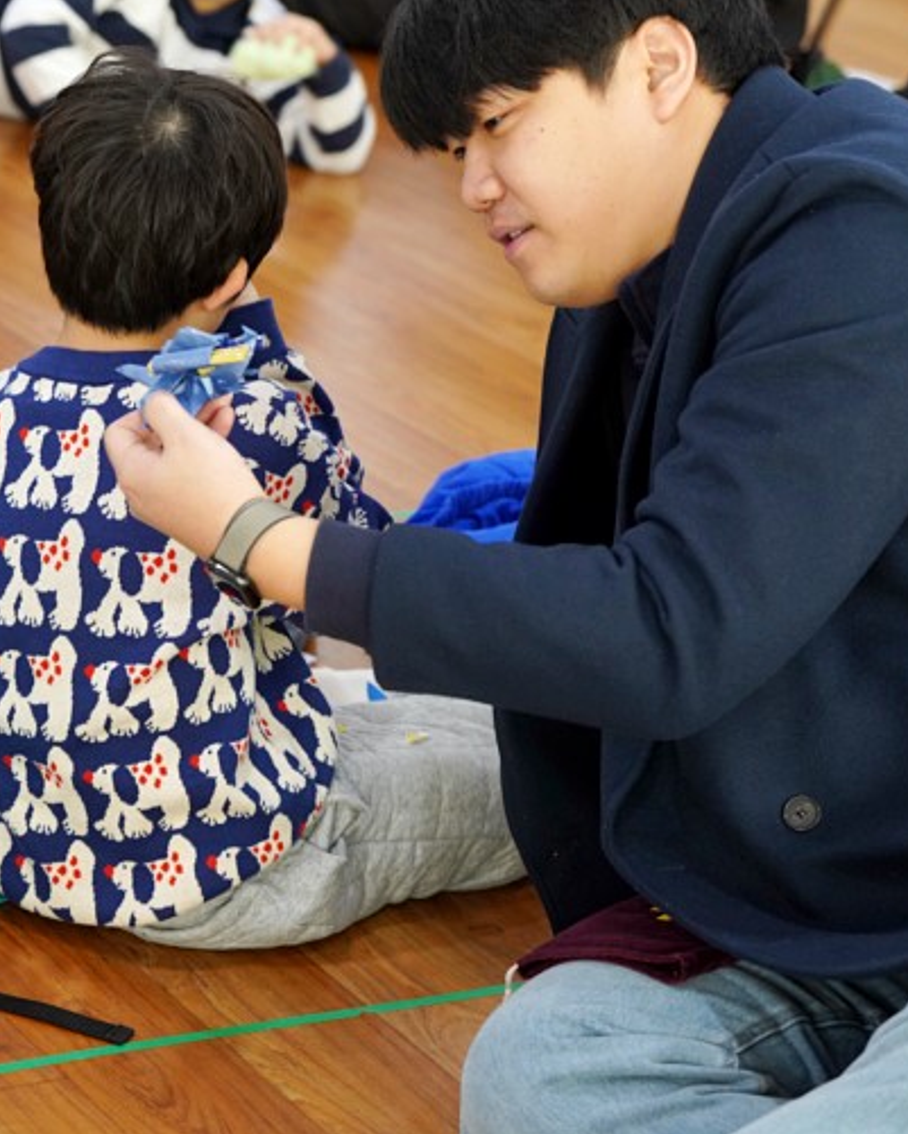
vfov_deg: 16.3
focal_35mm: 118
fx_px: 3963
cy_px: 457
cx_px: 2
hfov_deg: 12.9
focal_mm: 70
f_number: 4
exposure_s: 1/160
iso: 1250
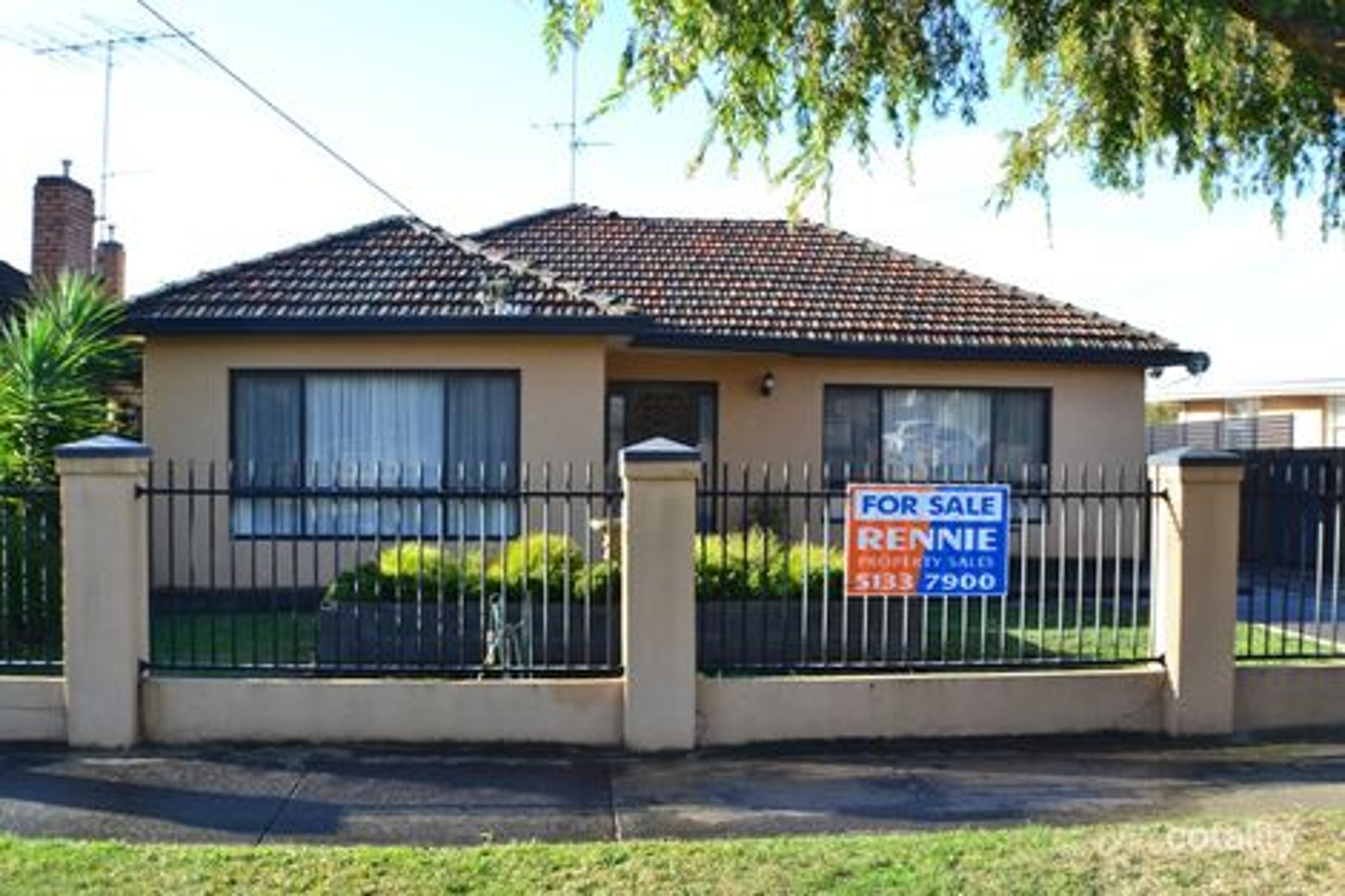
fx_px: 1625
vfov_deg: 30.8
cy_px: 448
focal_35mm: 44
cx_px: 672
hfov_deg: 45.0
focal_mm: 29
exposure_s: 1/125
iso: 400
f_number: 9
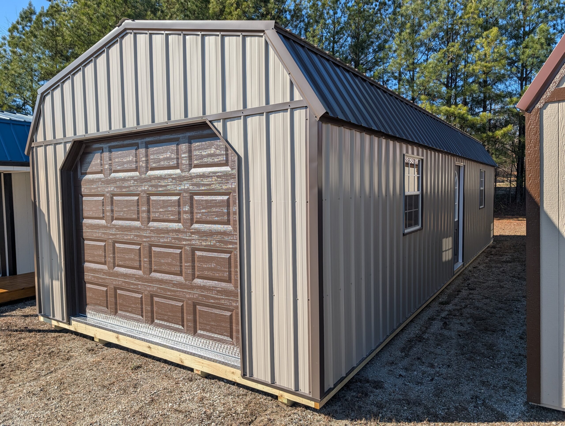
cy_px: 213
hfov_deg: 71.5
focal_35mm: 24
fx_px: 392
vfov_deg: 56.9
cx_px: 282
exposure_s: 1/1294
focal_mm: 6.9
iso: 23
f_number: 1.68
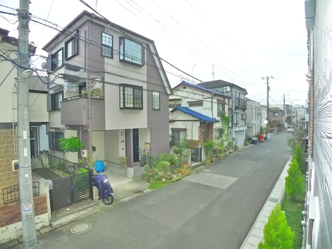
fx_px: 230
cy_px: 124
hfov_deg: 71.6
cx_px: 166
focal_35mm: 24
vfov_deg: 56.8
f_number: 2.8
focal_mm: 5.1
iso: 400
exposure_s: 1/160
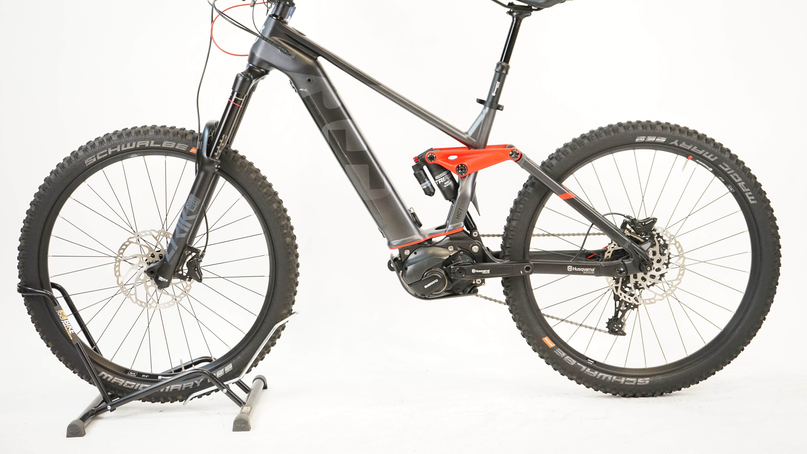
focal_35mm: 54
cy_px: 191
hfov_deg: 38.5
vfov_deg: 22.2
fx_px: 1156
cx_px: 405
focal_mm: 51
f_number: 5.6
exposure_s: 1/200
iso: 3200
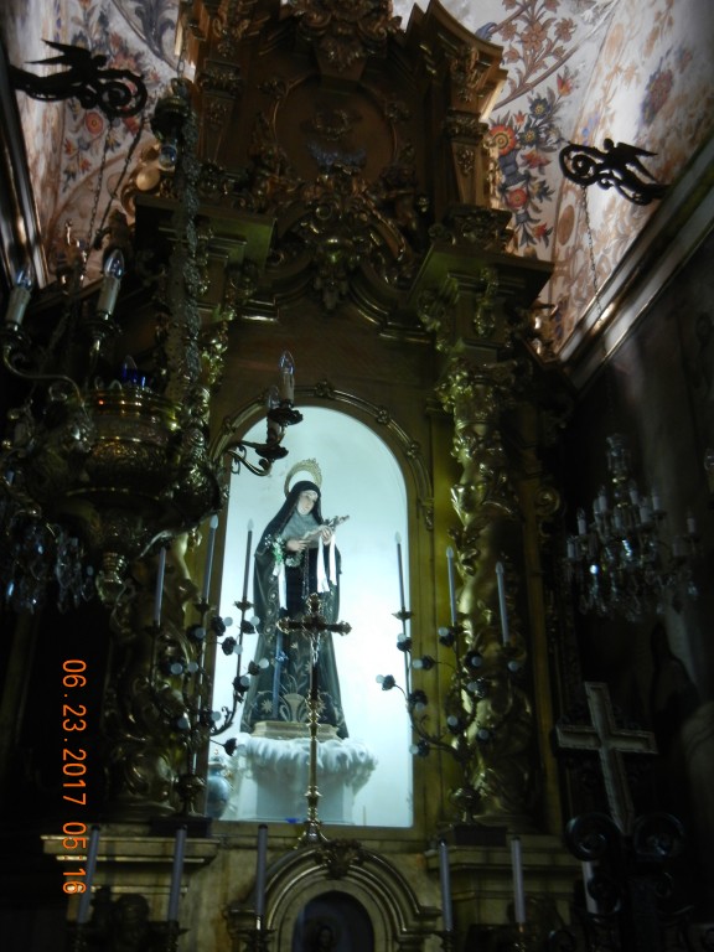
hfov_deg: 41.8
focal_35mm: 34
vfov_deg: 54.0
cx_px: 357
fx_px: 935
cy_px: 476
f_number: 3.6
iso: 400
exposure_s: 1/11.7
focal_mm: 6.2
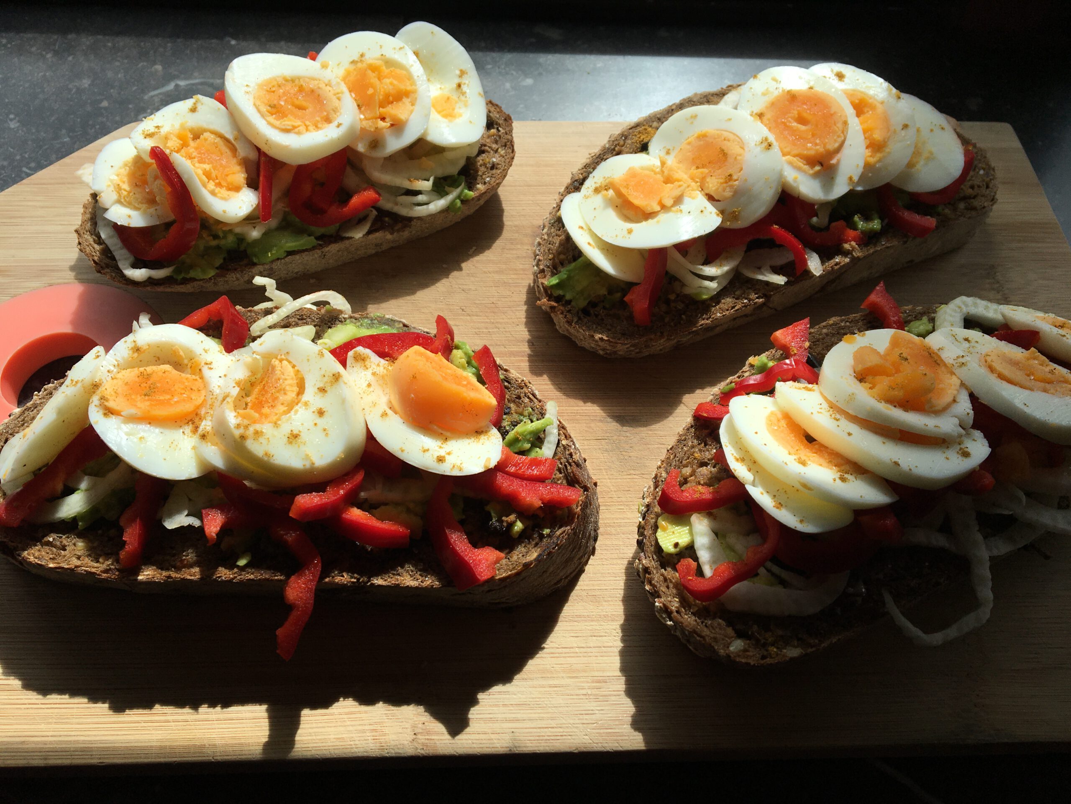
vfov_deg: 48.2
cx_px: 536
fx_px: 897
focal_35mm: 29
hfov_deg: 61.7
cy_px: 402
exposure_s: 1/962
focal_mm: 4.15
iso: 25
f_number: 2.2
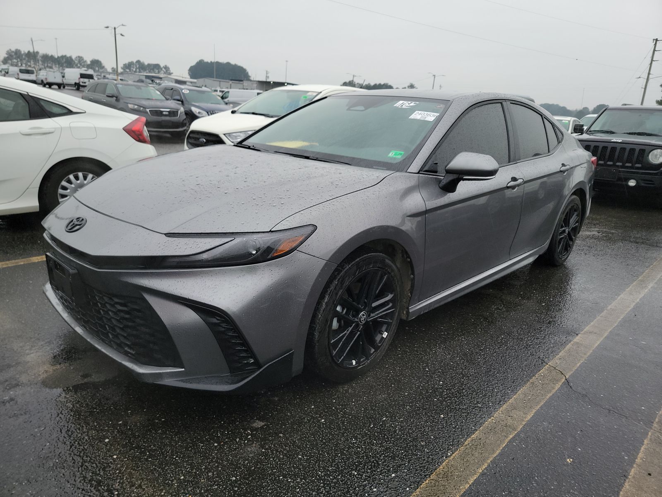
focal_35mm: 24
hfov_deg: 71.6
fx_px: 459
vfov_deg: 56.8
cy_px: 248
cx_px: 331
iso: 65
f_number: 1.8
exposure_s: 1/119
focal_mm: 6.7
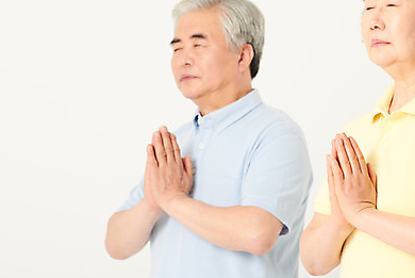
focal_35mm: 238
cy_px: 112
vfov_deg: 5.8
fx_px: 2747
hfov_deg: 8.6
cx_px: 246
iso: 100
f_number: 5.6
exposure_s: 1/125
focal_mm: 155
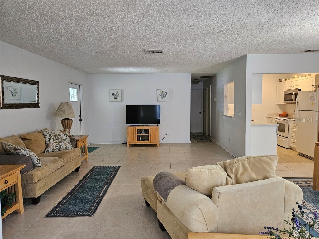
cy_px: 120
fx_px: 212
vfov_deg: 58.9
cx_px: 160
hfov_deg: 73.9
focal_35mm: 23
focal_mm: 5.4
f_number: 1.8
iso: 640
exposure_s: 1/60
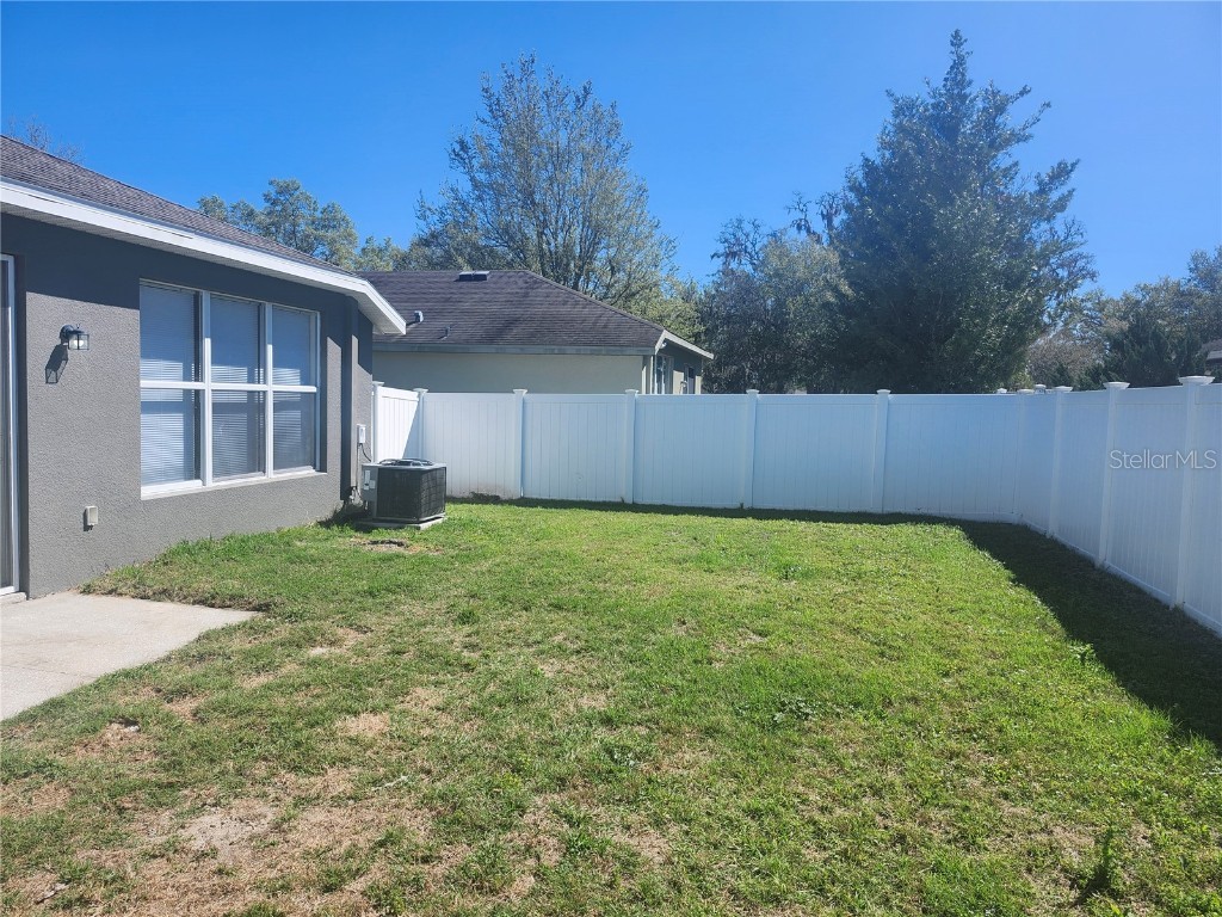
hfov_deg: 73.9
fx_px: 812
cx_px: 611
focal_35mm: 23
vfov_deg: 58.9
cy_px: 458
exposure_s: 1/1272
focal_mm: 5.54
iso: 25
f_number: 1.8
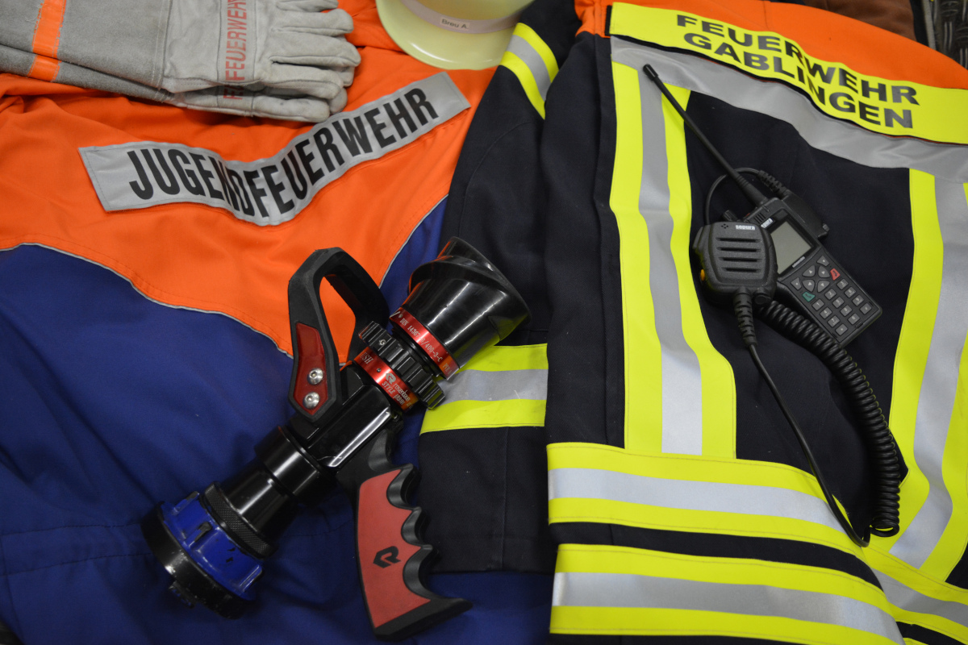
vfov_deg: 40.0
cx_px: 484
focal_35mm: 33
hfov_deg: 57.2
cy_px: 322
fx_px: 887
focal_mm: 22
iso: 1100
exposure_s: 1/30
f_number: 3.8
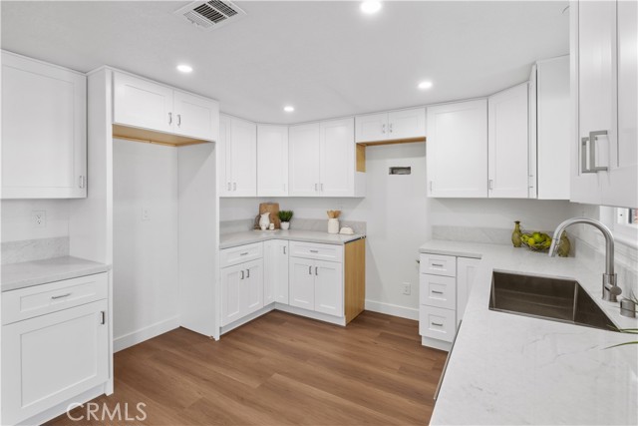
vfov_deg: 70.5
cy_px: 213
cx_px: 319
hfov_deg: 93.3
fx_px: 301
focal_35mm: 17
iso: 400
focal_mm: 11
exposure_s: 1/10
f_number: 8
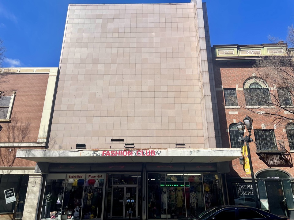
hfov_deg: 67.3
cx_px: 147
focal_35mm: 26
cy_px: 110
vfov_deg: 53.1
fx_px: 221
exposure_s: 1/4464
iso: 32
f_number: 1.6
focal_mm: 4.2
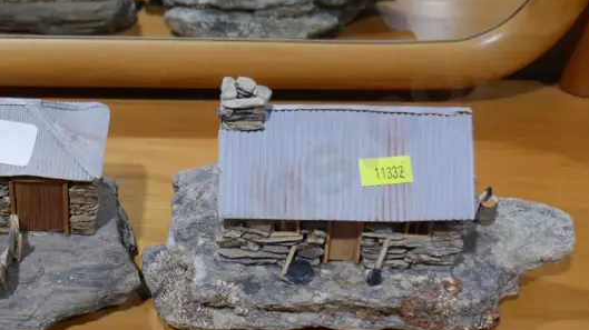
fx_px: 1186
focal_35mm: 76
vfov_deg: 15.6
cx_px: 107
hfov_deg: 27.3
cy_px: 335
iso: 250
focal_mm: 18
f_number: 4
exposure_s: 1/60
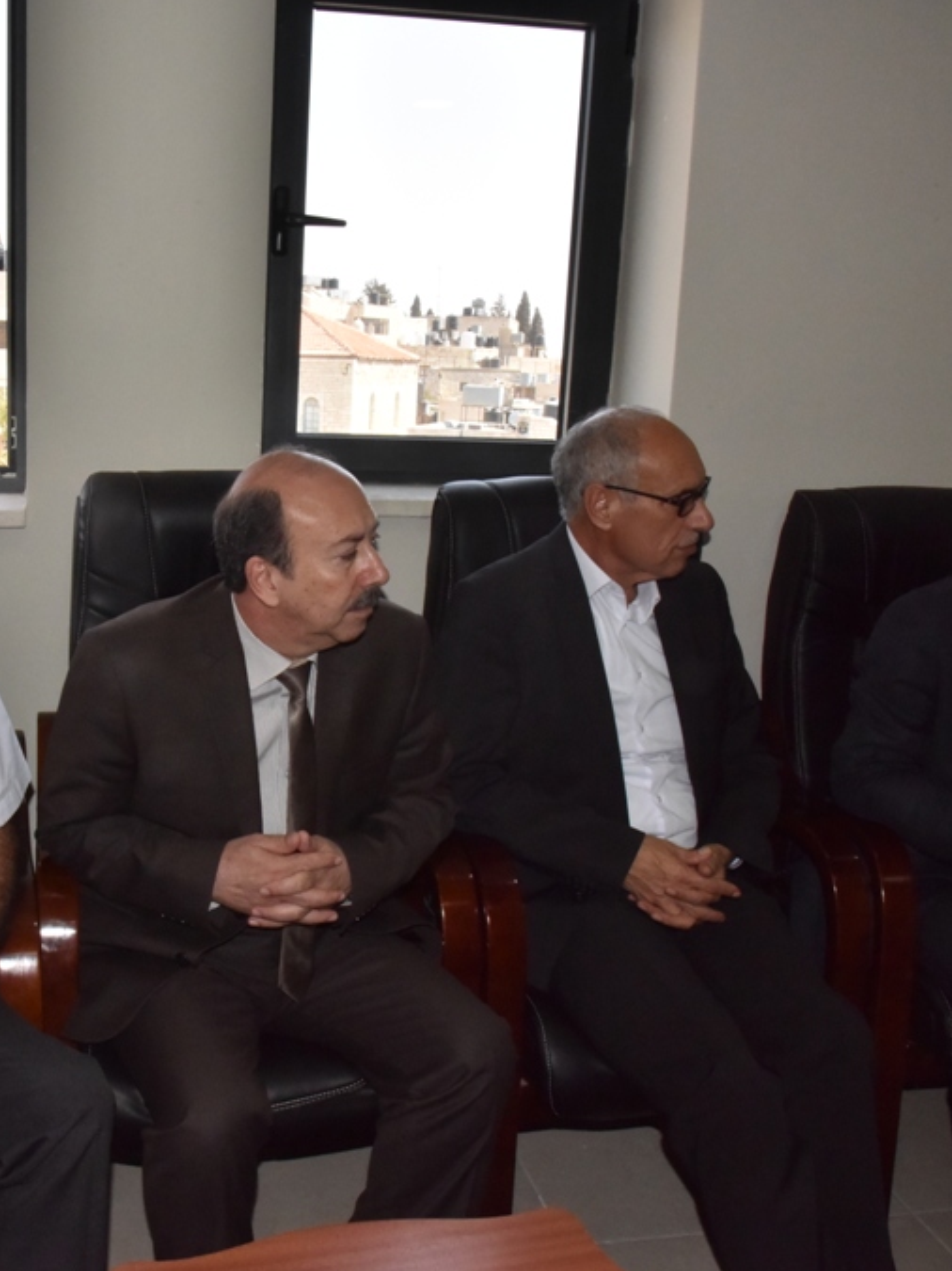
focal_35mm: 35
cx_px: 233
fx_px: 1284
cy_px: 636
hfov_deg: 39.5
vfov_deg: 52.6
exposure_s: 1/250
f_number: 22
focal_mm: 24
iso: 3200
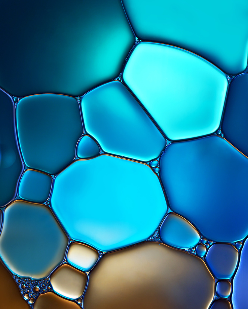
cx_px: 124
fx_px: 624
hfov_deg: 22.5
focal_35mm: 68
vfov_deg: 27.8
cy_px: 181
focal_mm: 60
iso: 400
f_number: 6.3
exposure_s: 1/800
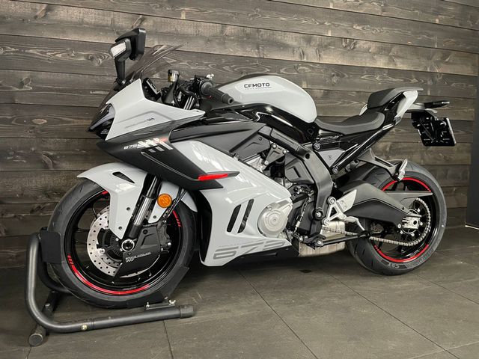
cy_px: 180
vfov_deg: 53.1
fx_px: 360
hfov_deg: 67.3
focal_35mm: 26
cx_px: 240
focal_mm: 4.2
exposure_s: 1/50
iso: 500
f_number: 1.6
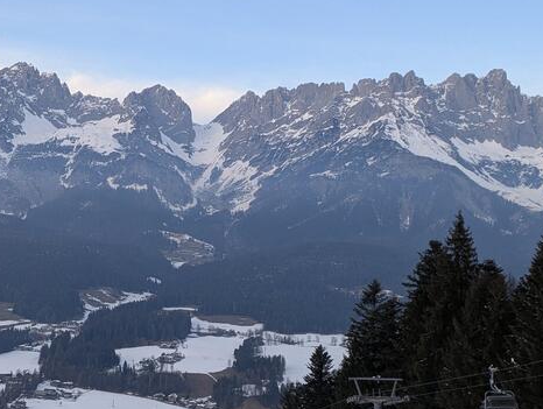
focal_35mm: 53
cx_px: 161
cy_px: 251
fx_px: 833
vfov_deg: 27.5
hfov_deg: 35.6
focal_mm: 6.81
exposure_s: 1/406
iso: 49
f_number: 1.85
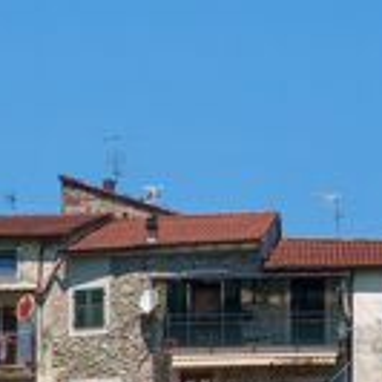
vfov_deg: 3.8
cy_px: 277
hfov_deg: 3.8
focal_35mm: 465
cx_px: 124
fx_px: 5806
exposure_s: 1/320
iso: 100
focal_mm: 123
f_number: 8
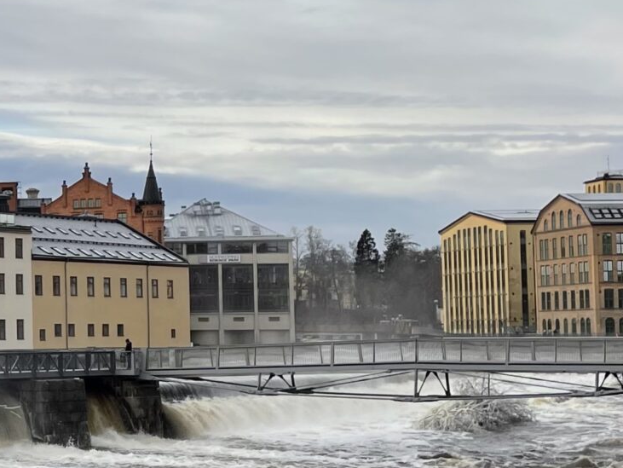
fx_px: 1639
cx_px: -222
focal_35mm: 91
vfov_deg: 16.2
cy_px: 264
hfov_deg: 19.6
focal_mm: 4.2
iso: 32
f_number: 1.6
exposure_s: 1/2092
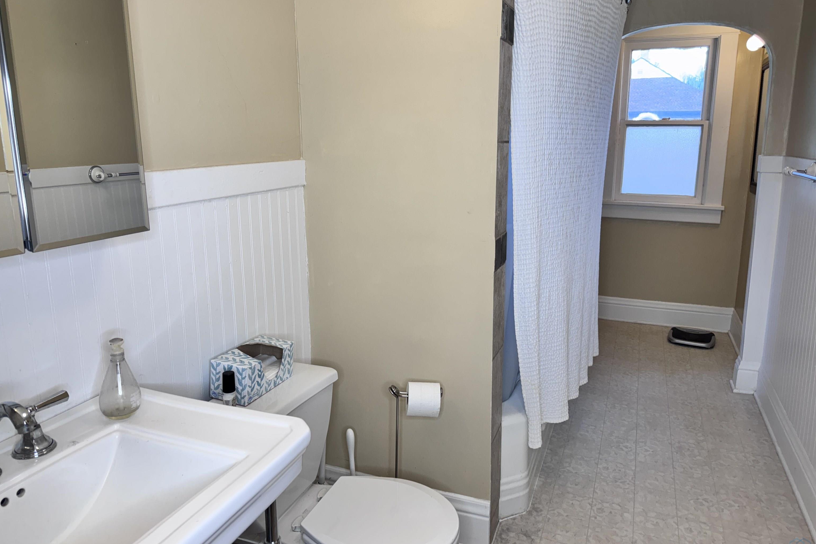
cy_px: 246
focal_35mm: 25
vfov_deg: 51.2
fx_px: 567
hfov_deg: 71.5
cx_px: 408
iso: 50
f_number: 1.78
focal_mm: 6.76
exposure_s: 1/135
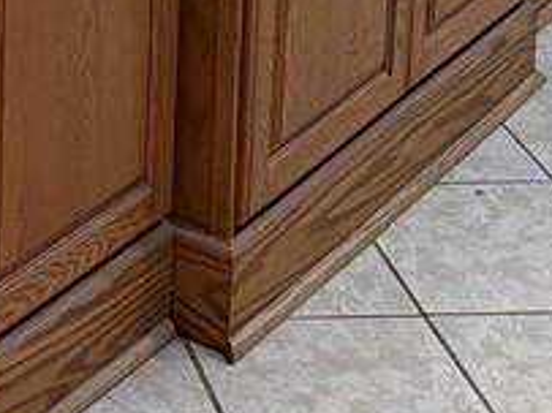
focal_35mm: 121
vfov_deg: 10.6
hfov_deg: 15.0
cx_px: -299
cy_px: -554
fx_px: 1928
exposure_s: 1/60
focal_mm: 6.76
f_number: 1.78
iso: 400
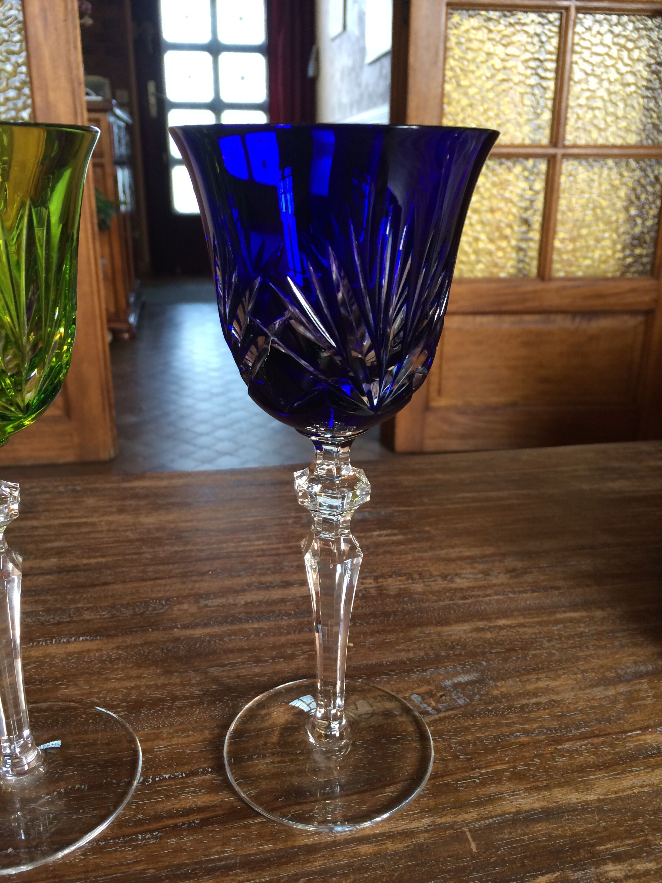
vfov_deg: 61.7
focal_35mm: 29
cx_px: 331
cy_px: 442
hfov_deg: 48.2
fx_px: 739
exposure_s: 1/30
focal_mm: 4.15
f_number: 2.2
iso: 100
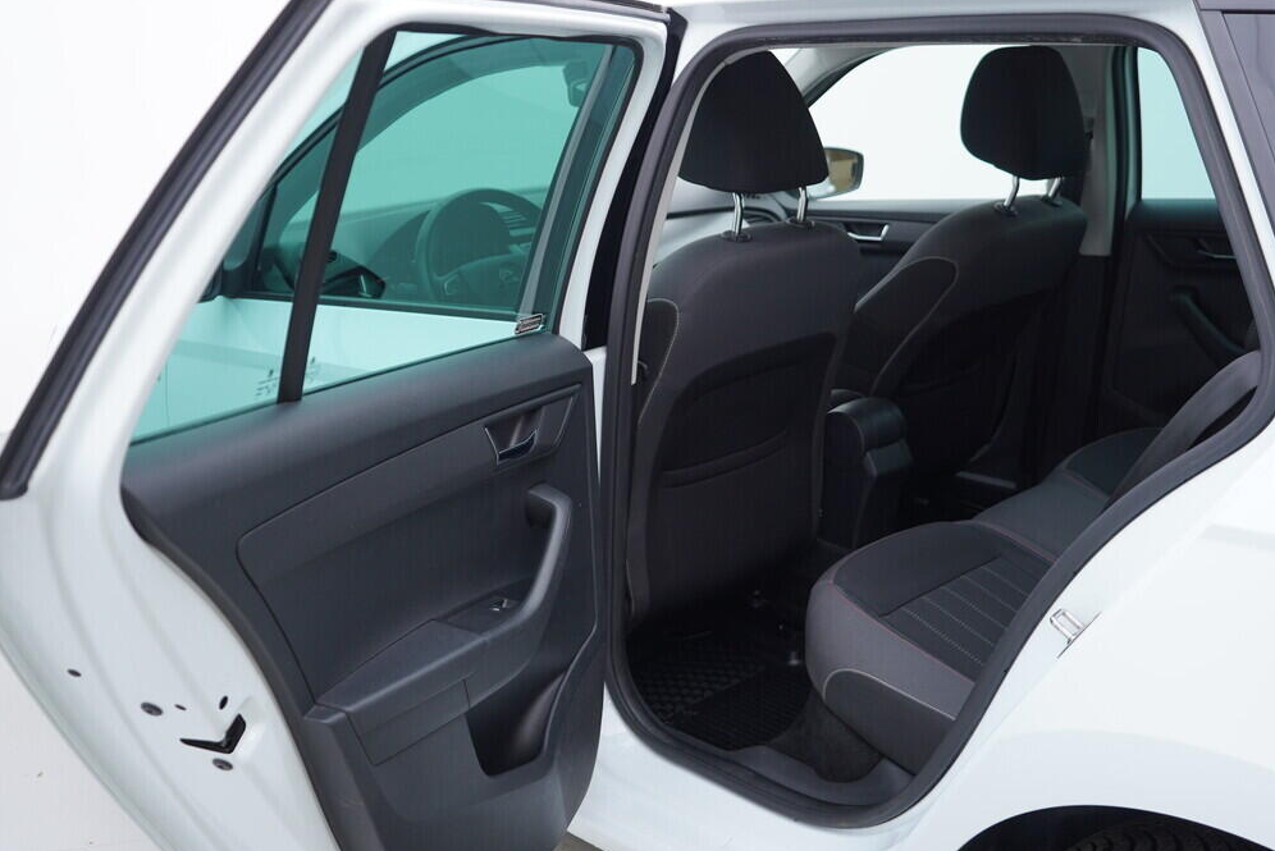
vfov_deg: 36.0
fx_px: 1311
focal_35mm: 37
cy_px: 433
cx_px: 653
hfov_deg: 51.9
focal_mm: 24
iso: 125
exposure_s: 1/50
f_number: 3.2
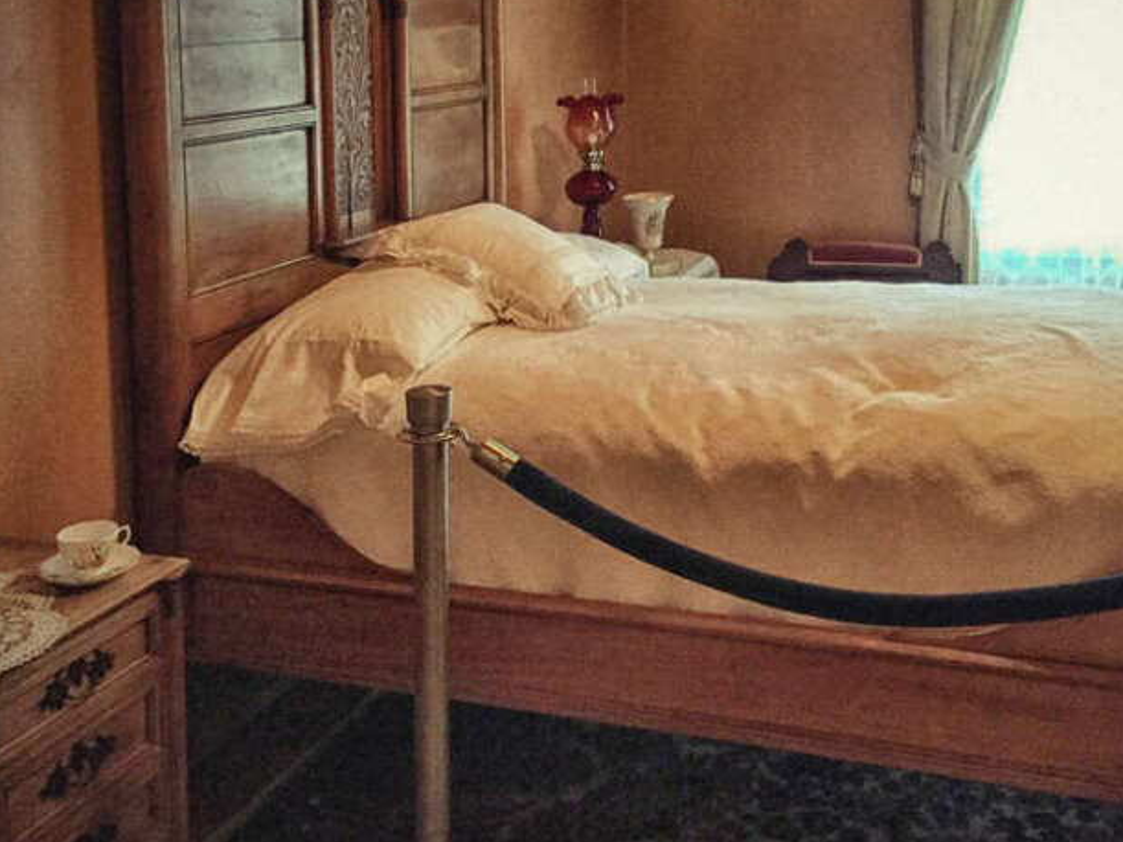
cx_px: 687
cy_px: 393
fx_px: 1233
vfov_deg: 37.7
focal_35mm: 38
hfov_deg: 48.6
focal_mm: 4.15
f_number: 2.2
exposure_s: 1/15
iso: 250
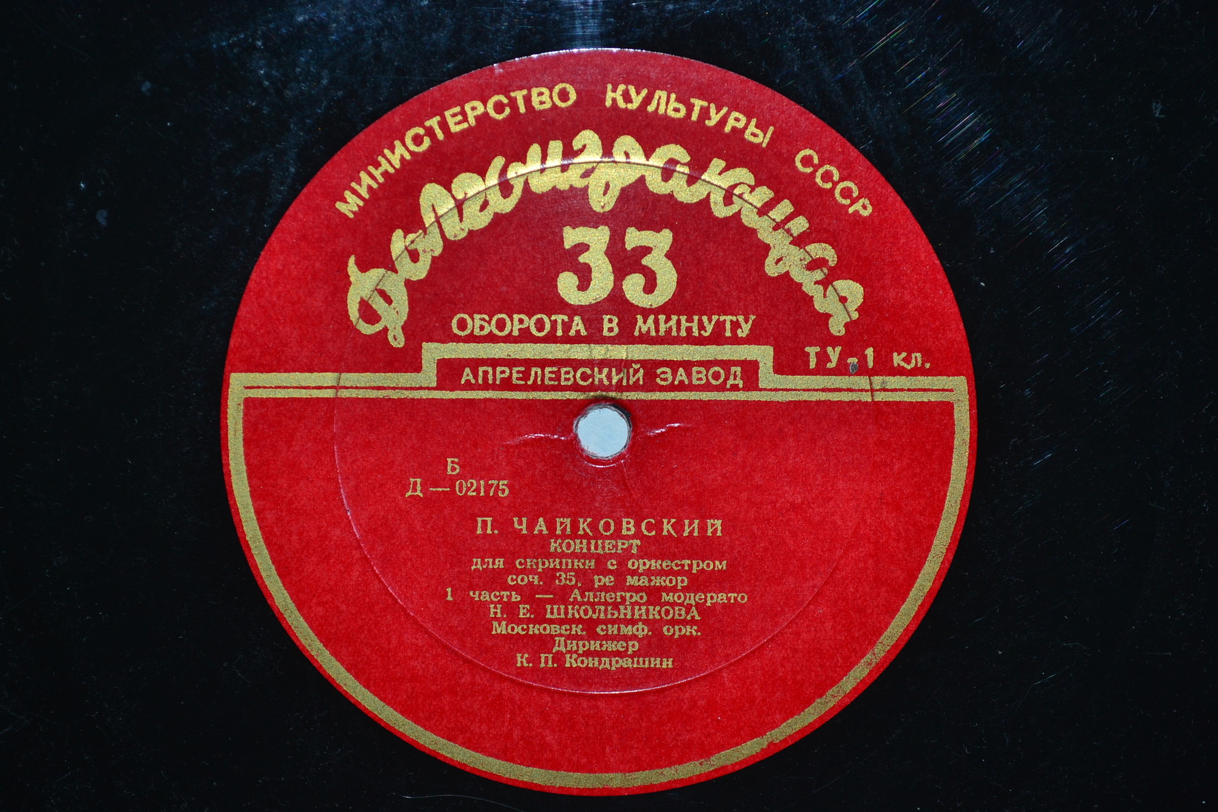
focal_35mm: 82
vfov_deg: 16.6
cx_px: 609
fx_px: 2791
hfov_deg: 24.6
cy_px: 406
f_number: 6.3
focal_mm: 55
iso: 200
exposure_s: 1/200
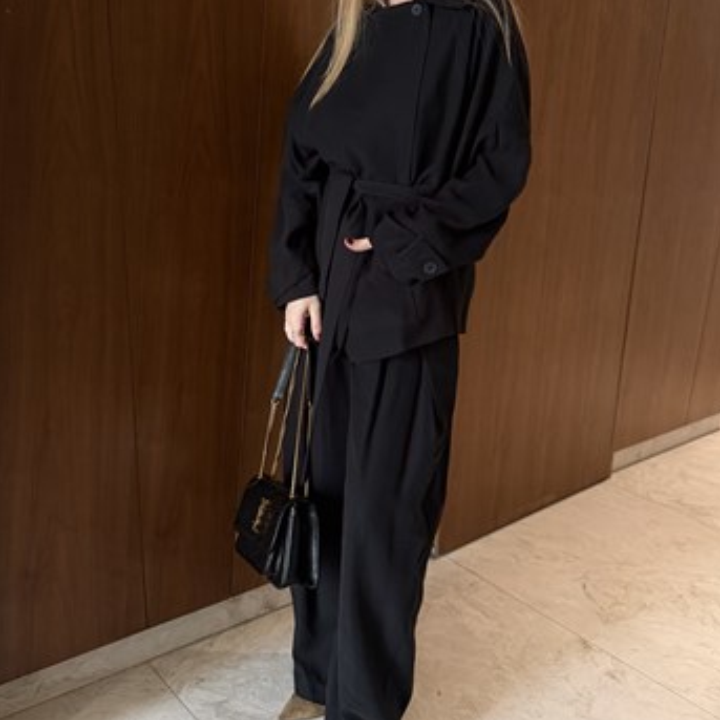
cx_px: 344
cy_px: 253
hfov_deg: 49.7
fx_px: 777
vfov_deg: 49.1
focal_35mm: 33
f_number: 1.78
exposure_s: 1/50
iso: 320
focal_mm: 6.76
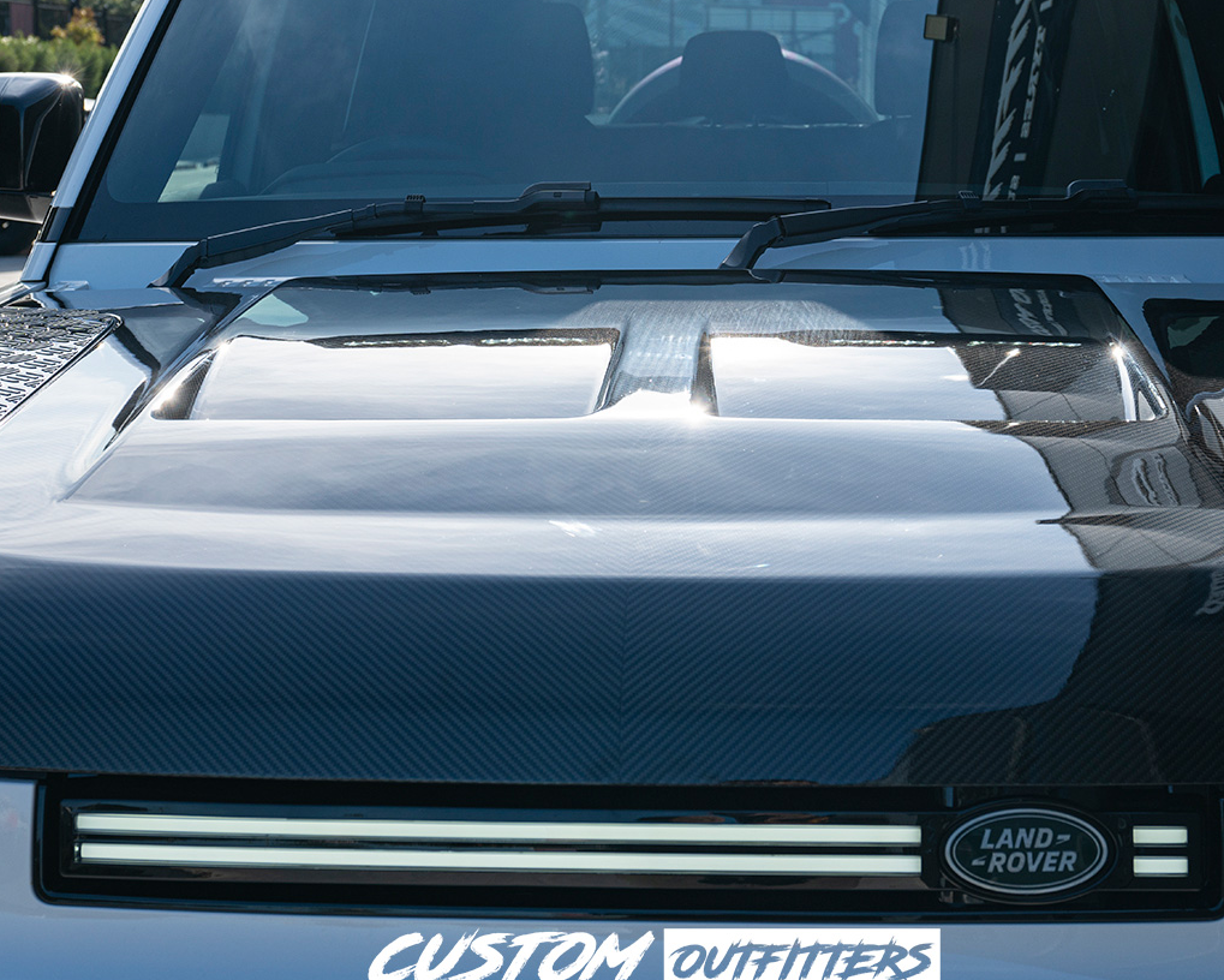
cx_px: 653
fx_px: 2102
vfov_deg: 26.1
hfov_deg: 32.5
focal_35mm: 58
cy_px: 309
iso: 100
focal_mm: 35
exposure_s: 1/160
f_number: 6.3
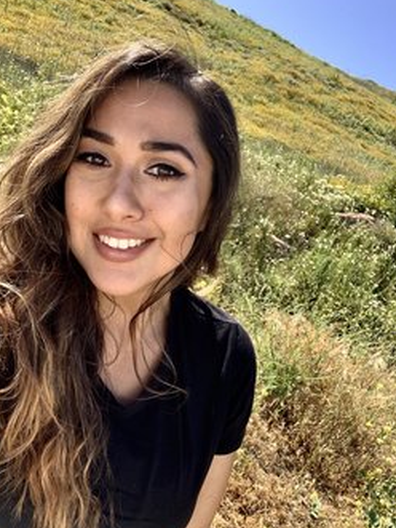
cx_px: 193
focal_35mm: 34
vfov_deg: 53.9
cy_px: 260
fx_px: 518
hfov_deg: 41.8
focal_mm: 2.87
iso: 16
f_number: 2.2
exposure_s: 1/471
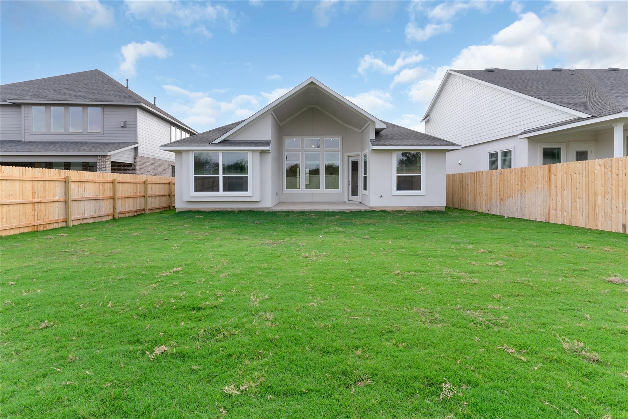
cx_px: 314
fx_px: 297
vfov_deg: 70.4
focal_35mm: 17
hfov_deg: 93.3
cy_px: 210
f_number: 9
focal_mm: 17
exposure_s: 1/125
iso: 100
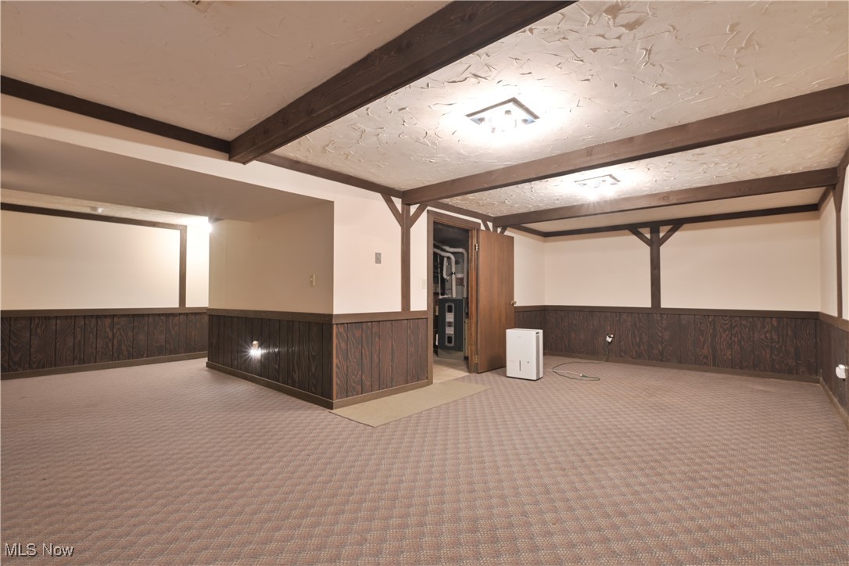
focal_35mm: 16
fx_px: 389
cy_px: 283
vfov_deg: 72.1
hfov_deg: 95.0
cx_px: 424
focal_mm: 16.5
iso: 320
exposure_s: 2.5
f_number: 9
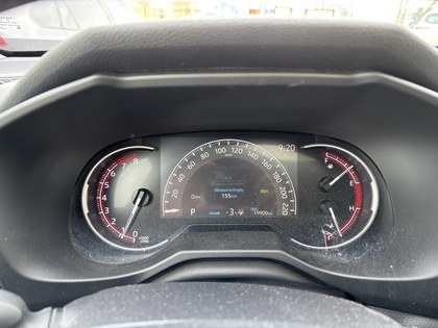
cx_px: 219
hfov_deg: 67.3
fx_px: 329
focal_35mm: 26
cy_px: 164
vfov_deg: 53.1
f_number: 1.6
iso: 160
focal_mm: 5.96
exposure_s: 1/60
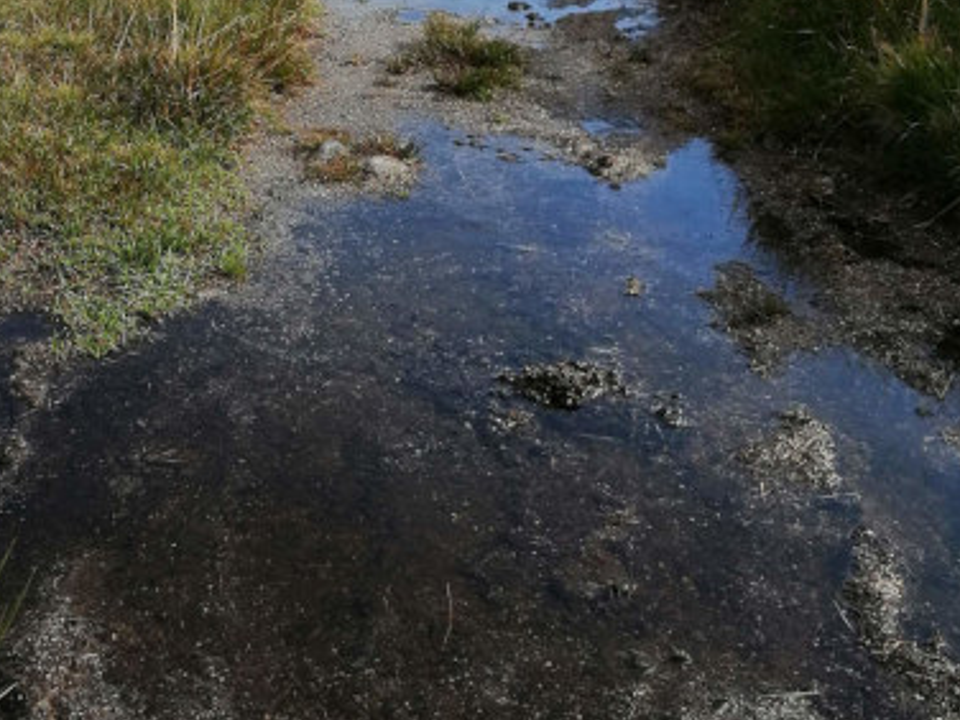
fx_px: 1858
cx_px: 225
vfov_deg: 21.8
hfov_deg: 28.5
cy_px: 198
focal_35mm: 67
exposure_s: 1/1152
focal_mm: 3.95
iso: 50
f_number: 1.8
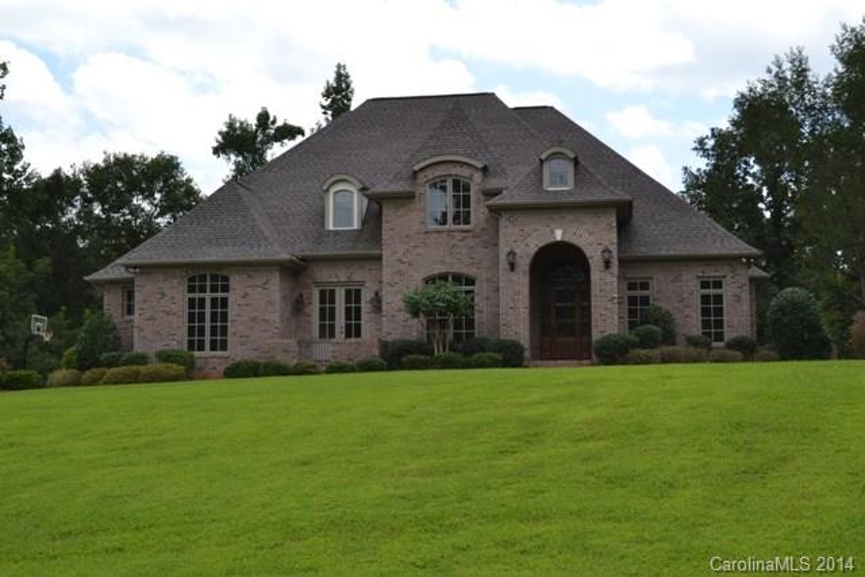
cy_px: 288
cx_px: 432
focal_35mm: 51
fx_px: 1226
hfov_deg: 38.9
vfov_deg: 26.5
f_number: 8
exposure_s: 1/200
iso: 100
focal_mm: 34
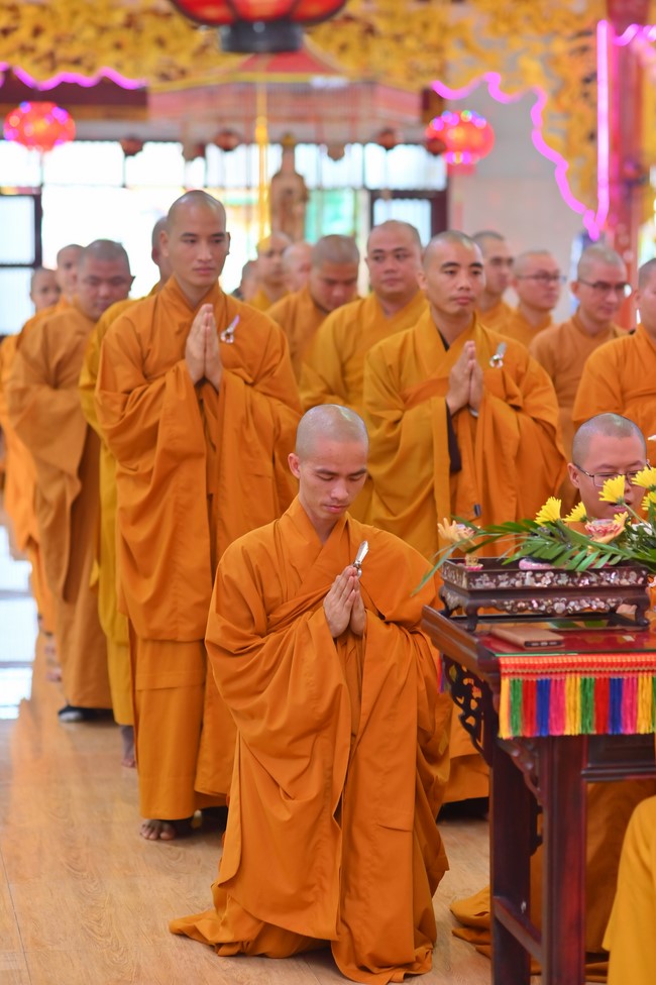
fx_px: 2325
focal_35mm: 85
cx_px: 328
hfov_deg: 16.1
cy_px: 492
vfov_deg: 23.9
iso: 800
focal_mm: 85
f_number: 3.2
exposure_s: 1/160
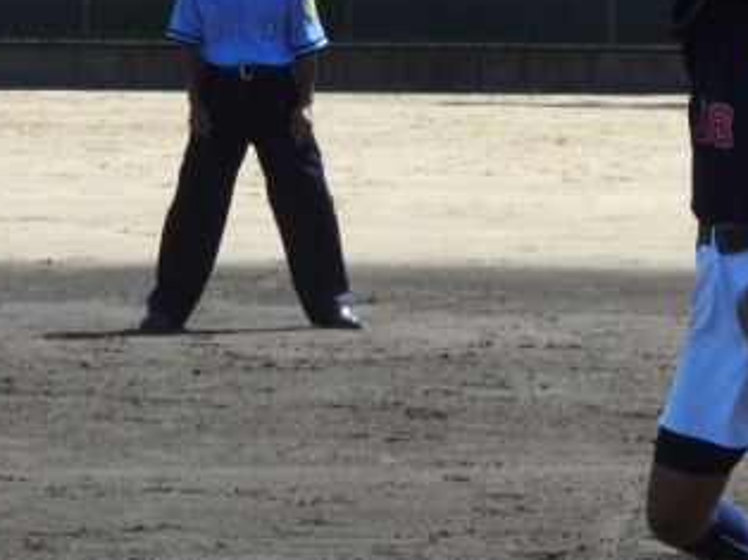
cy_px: 293
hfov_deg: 4.1
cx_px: 648
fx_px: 10321
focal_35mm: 478
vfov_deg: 3.1
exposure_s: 1/400
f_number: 5.5
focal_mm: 44.8
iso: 100
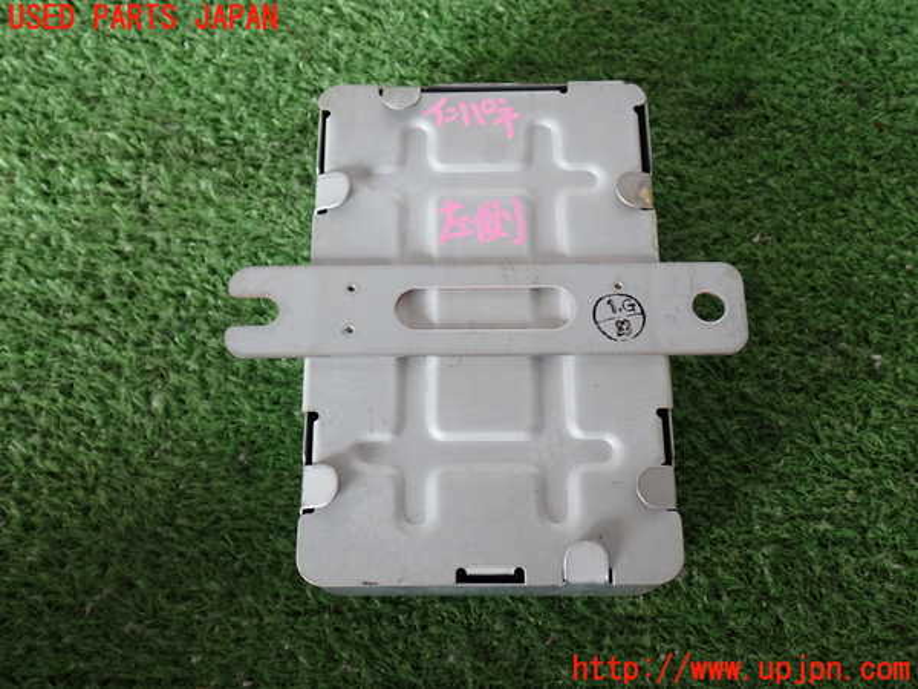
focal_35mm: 38
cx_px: 459
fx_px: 1008
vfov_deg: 37.7
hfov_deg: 49.0
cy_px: 344
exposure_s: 1/50
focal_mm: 6.83
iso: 200
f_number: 2.7
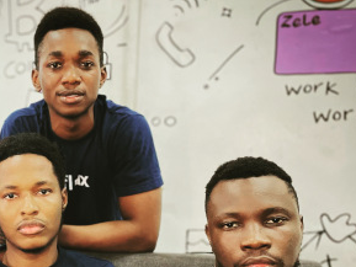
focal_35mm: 48
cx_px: 50
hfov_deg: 37.6
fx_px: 494
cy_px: 215
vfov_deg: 29.6
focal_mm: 4.2
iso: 250
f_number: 1.6
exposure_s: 1/50
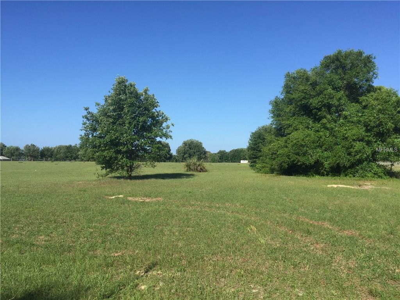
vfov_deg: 48.2
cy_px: 150
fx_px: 335
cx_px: 200
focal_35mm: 29
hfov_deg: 61.7
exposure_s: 1/1799
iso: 32
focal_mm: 4.15
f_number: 2.2
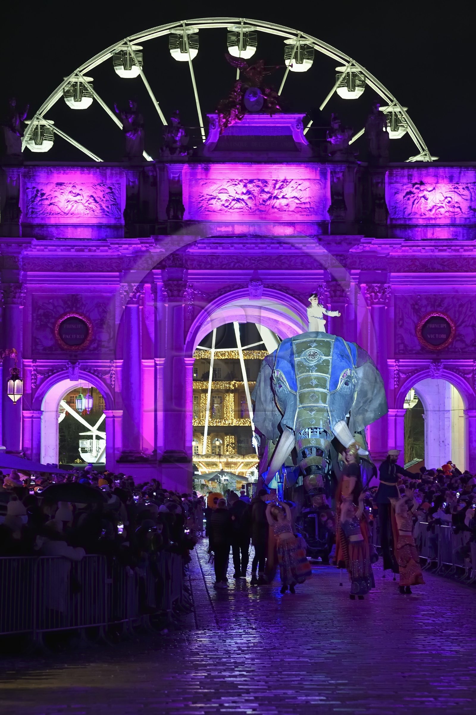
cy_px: 358
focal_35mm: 120
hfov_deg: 11.4
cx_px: 238
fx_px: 2383
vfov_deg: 17.1
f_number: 6.3
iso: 1600
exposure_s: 1/15
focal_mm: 120
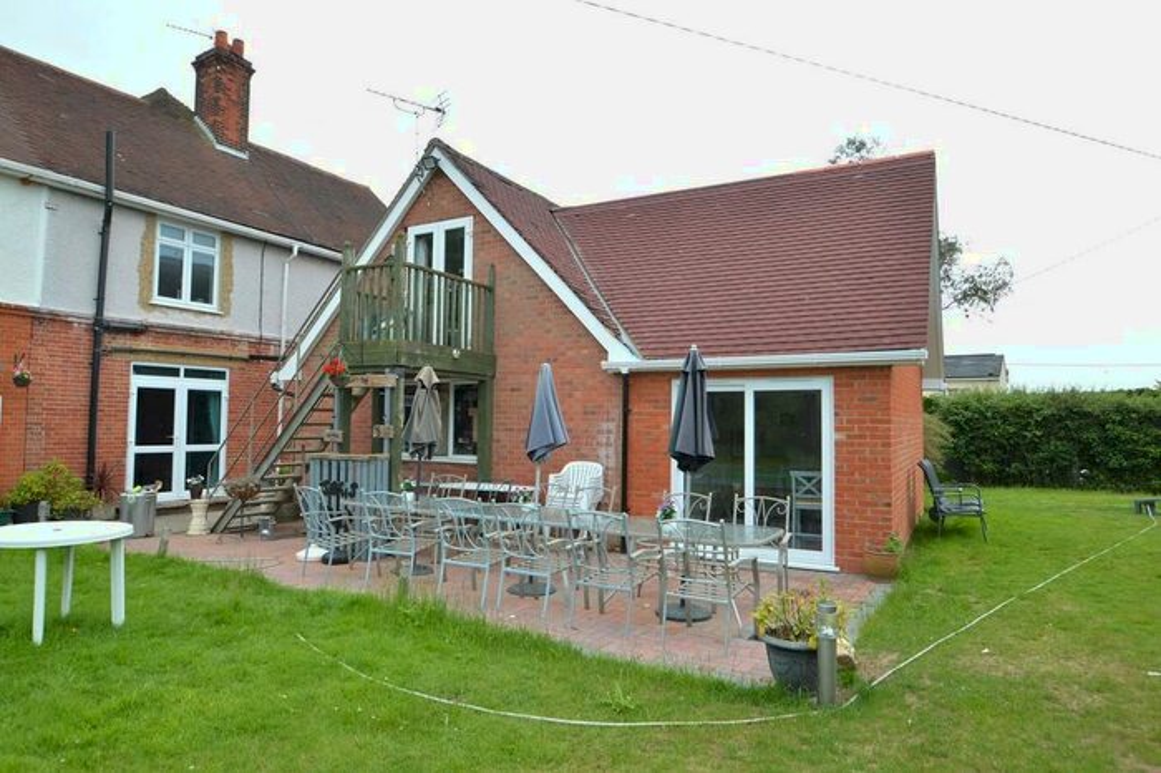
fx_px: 677
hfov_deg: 81.2
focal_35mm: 21
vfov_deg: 59.4
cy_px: 386
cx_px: 580
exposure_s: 1/100
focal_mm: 14
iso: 100
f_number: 5
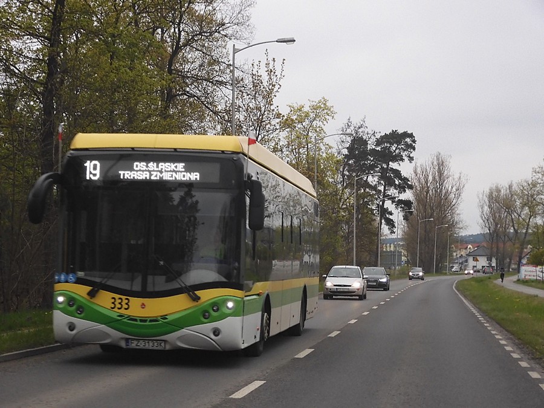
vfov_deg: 19.1
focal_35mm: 77
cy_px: 204
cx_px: 272
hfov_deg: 25.3
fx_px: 1210
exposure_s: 1/250
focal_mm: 13.7
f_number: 4.5
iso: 320
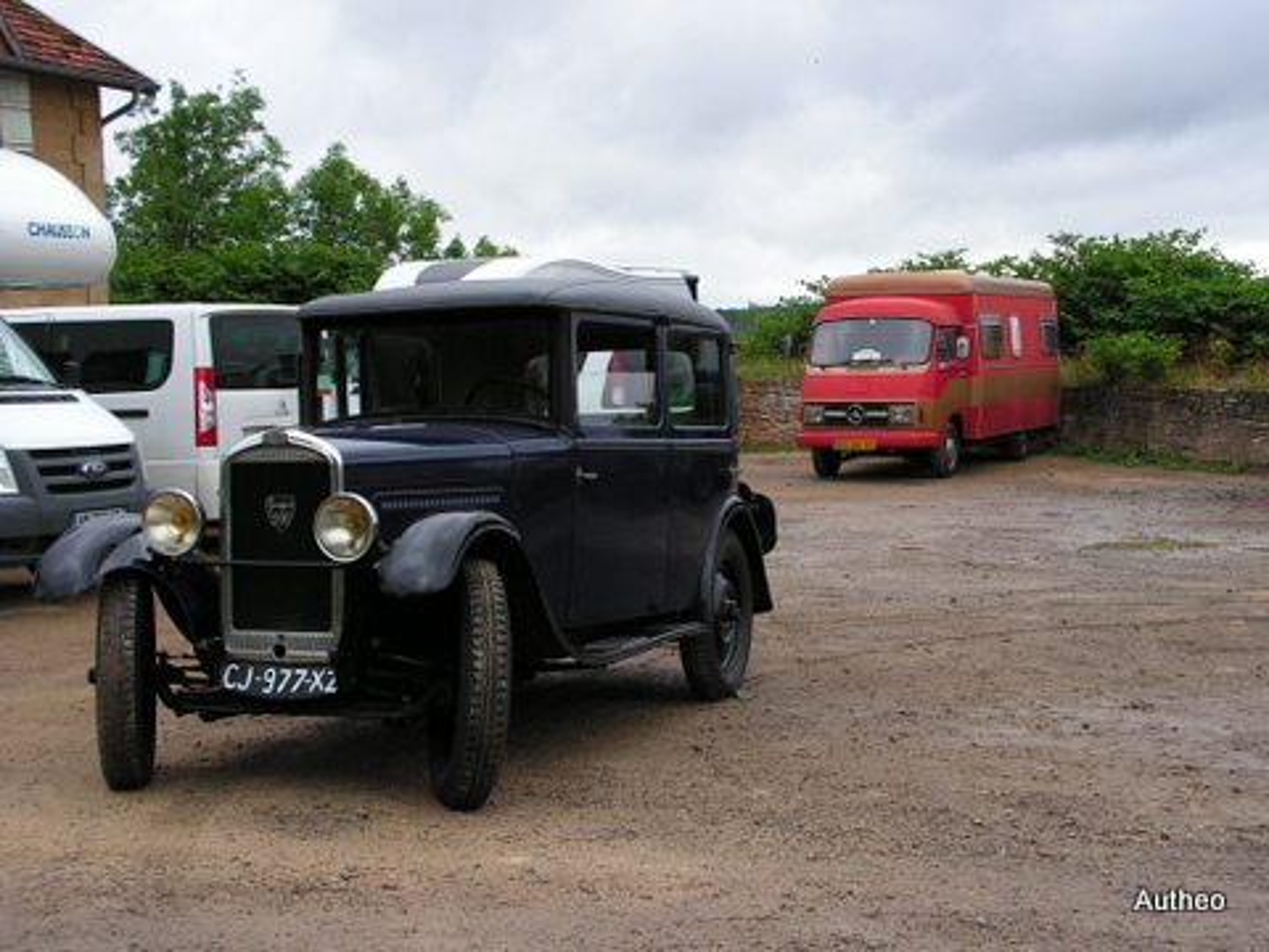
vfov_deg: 29.1
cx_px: 634
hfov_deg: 38.2
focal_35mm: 50
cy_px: 476
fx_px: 1833
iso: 64
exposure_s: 1/125
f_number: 3.2
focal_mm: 8.4
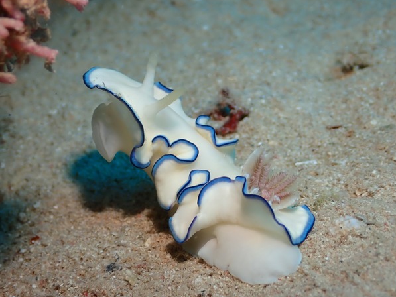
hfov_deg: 28.6
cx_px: 200
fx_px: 778
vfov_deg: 21.6
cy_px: 162
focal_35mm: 68
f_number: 10
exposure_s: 1/80
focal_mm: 10.35
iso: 100
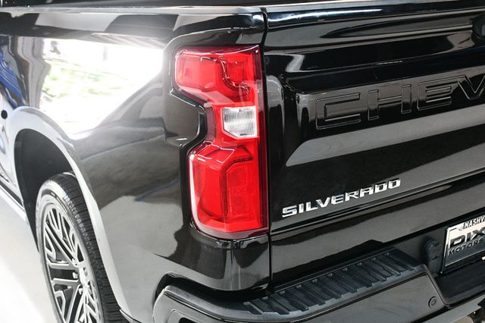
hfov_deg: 41.1
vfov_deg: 28.0
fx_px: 646
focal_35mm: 48
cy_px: 162
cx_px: 242
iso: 3200
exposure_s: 1/80
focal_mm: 32
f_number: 4
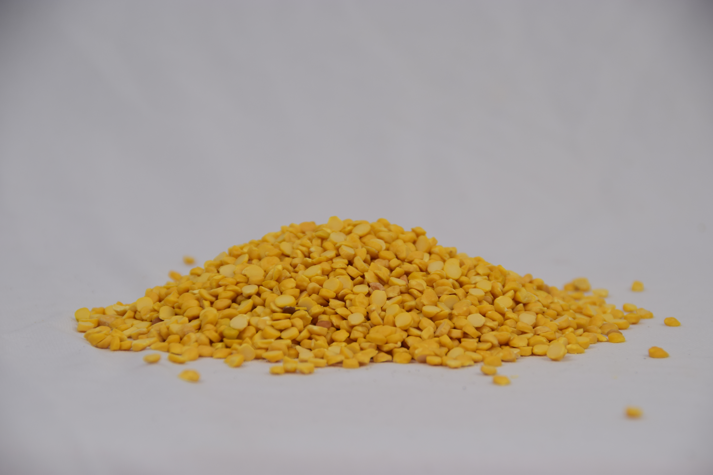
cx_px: 356
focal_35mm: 158
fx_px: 3119
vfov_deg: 8.7
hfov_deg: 13.0
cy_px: 238
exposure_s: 1/160
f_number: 6.3
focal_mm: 105
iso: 200
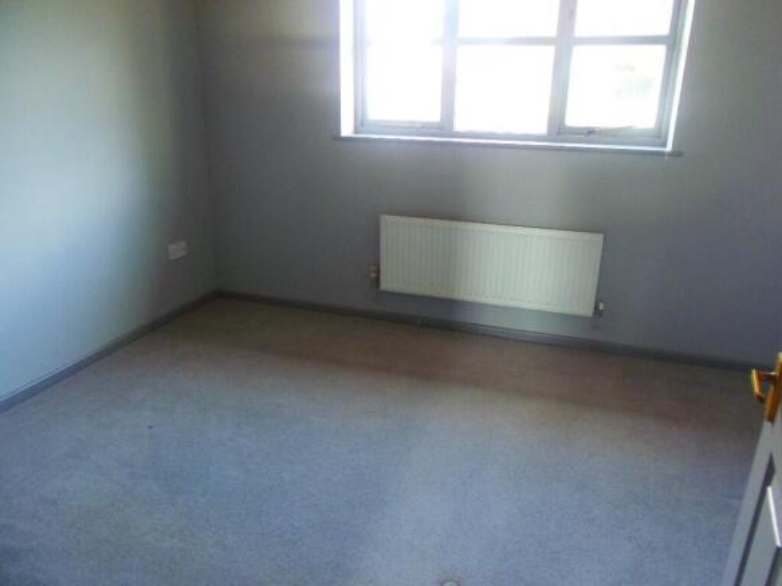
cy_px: 293
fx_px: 542
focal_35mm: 24
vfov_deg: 56.8
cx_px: 391
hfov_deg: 71.6
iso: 200
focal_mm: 4.3
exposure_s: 1/30
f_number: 2.9
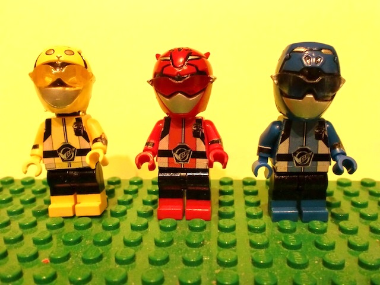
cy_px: 142
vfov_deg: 40.7
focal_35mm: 35
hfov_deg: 52.6
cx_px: 190
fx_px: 384
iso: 400
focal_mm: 6.3
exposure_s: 1/20
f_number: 3.1
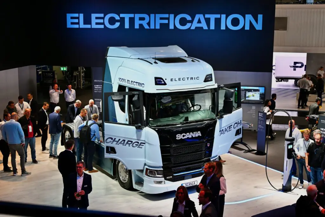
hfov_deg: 39.6
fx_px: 451
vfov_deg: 27.0
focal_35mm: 50
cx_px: 162
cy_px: 108
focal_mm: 33.5
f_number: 4
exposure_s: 1/50
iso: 110
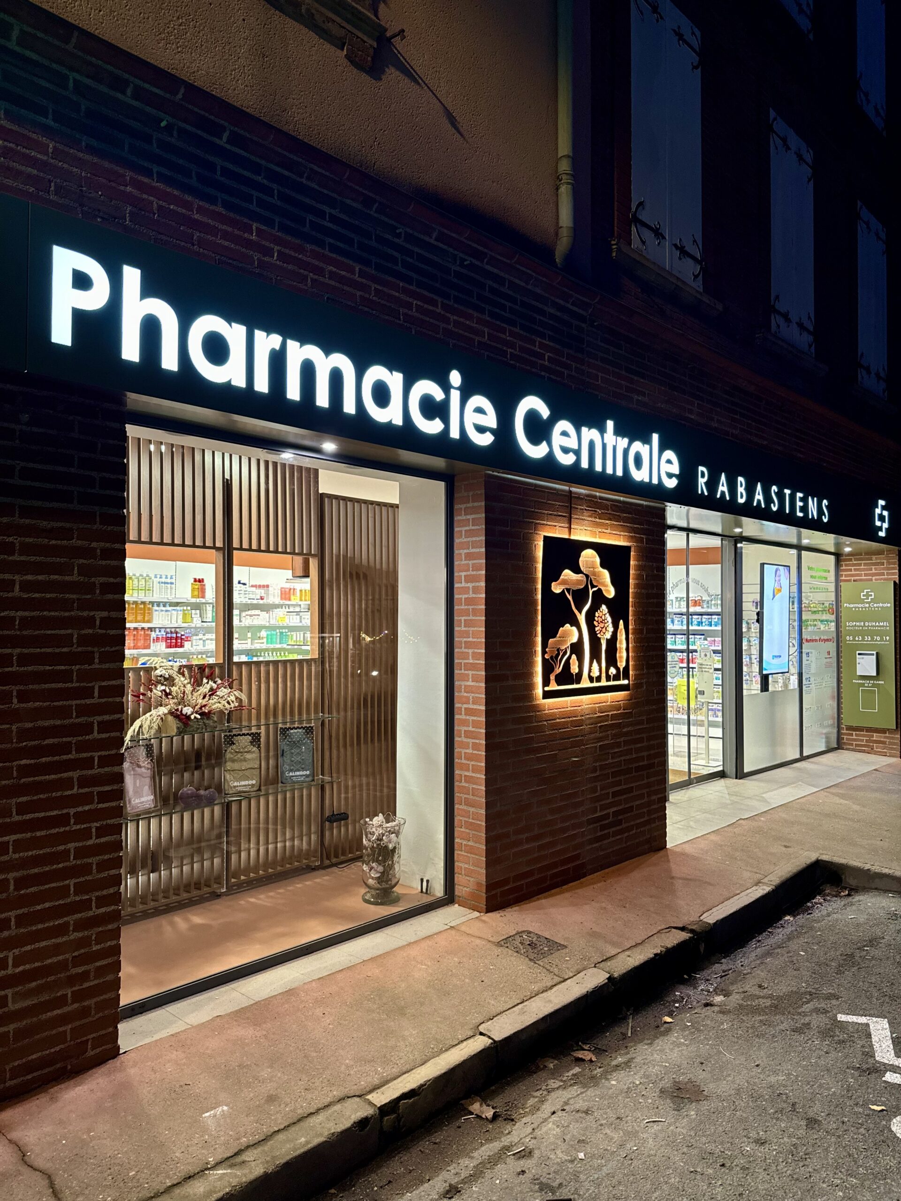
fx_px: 833
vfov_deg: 71.6
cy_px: 600
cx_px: 450
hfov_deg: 56.8
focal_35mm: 24
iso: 320
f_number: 1.78
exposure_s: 1/50
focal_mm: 6.76
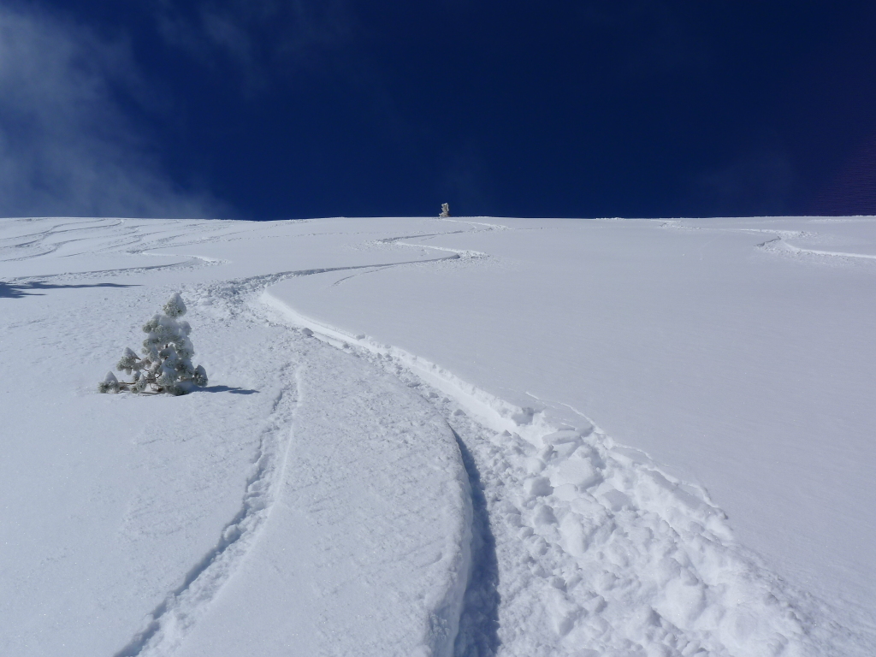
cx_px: 438
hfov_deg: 60.0
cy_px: 328
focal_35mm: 30
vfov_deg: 46.8
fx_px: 759
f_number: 8
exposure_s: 1/1300
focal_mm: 6.4
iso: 80
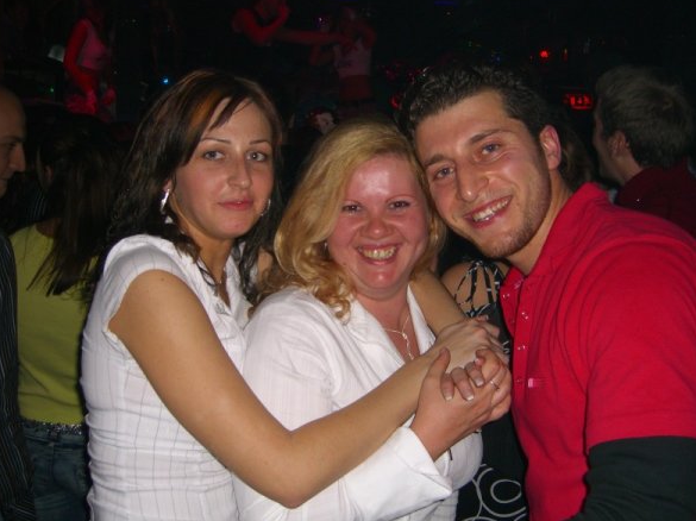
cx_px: 353
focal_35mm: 39
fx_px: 784
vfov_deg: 36.8
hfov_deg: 47.9
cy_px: 257
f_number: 2.8
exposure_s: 1/60
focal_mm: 7.9
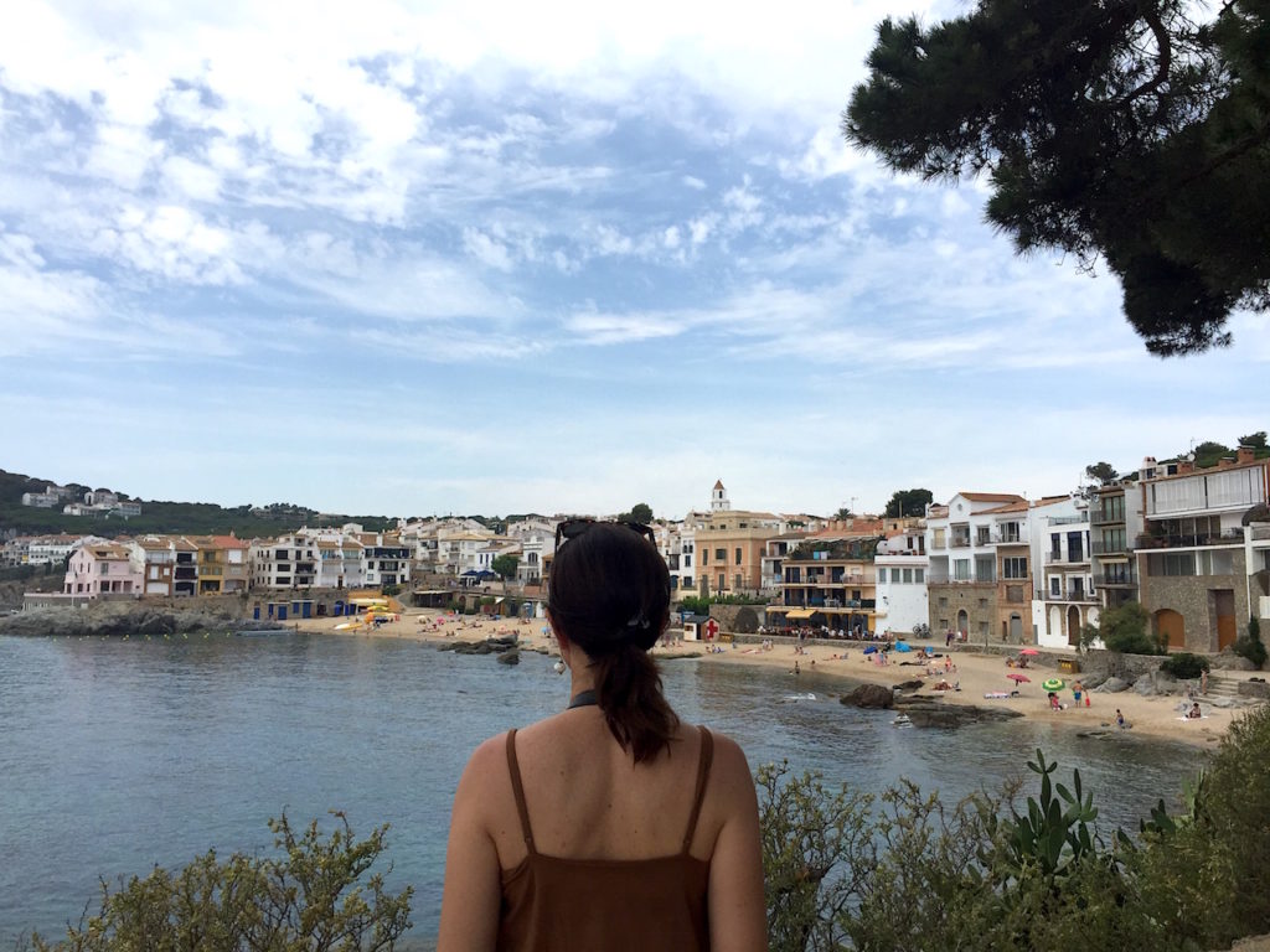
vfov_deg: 48.2
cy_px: 476
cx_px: 635
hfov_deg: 61.7
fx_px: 1064
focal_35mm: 29
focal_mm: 4.15
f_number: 2.2
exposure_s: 1/2639
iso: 32
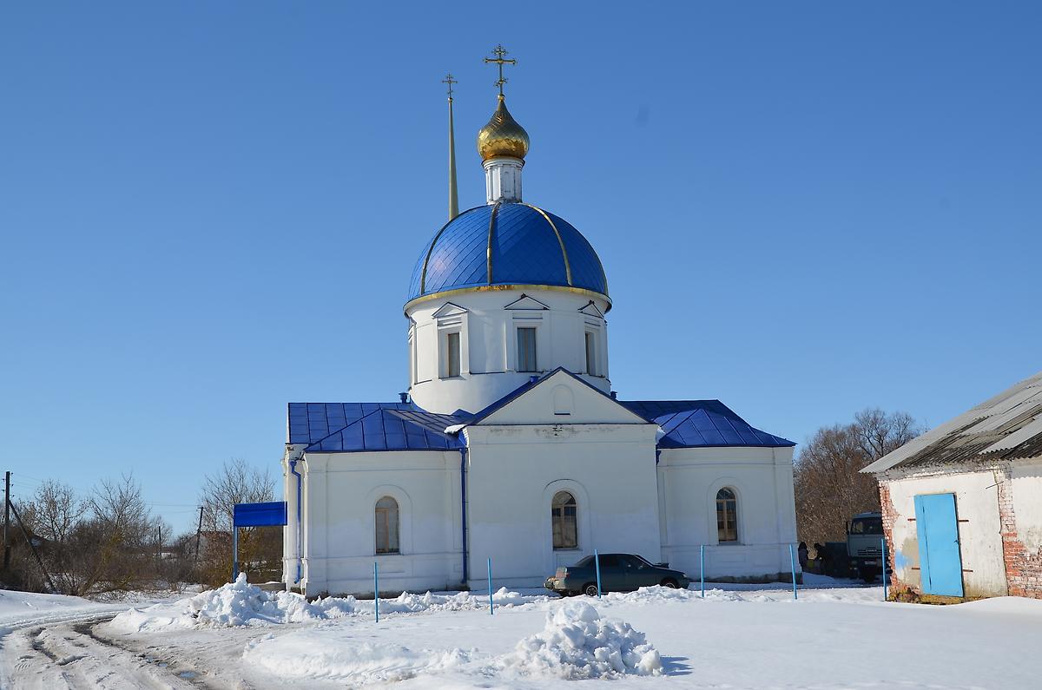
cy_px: 345
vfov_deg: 34.1
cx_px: 521
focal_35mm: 39
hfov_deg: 49.6
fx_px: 1127
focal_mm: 26
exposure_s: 1/400
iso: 100
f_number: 10
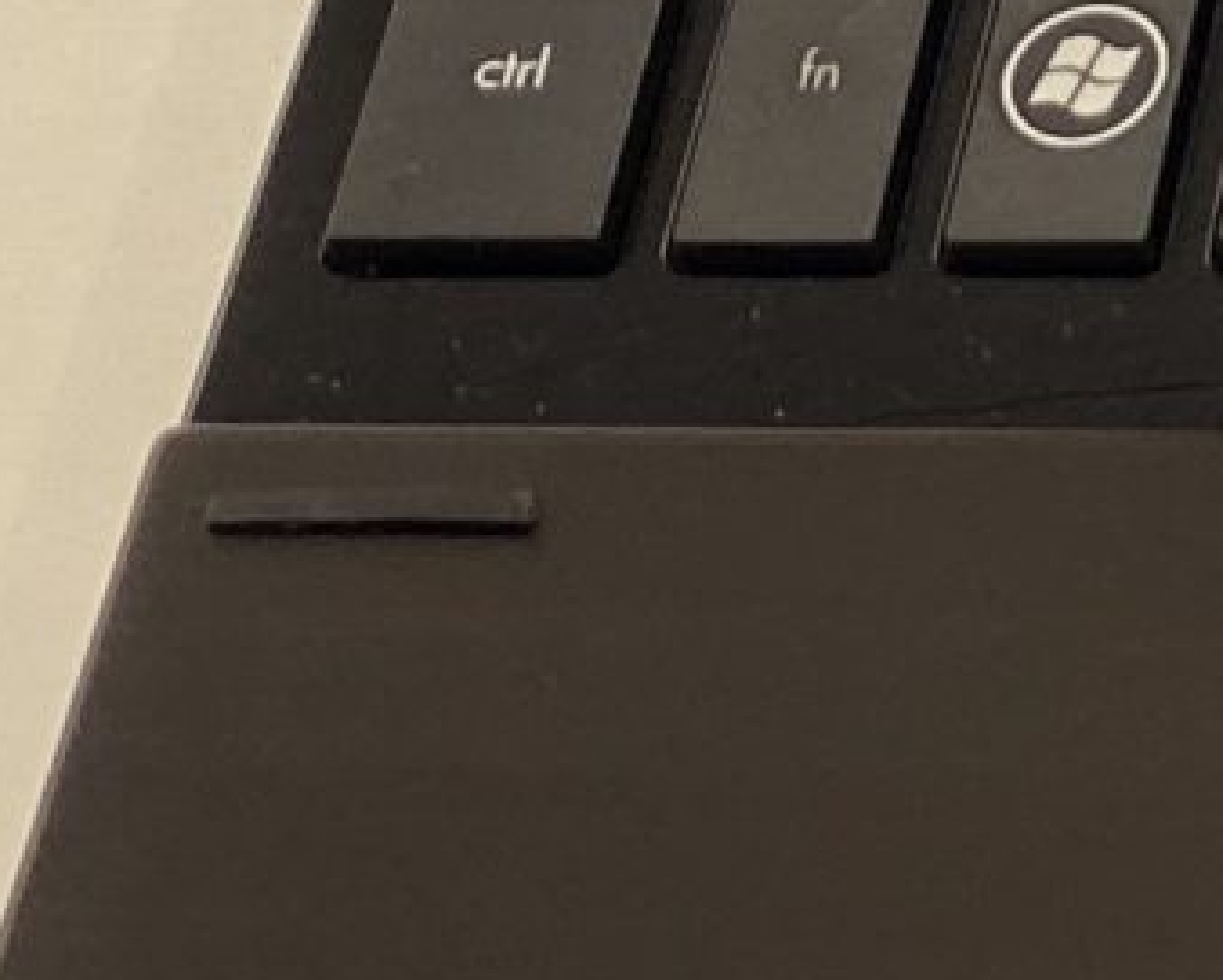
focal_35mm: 192
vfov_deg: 7.5
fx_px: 6956
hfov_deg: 9.0
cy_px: -1349
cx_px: 2989
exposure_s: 1/120
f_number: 1.8
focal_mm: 4.25
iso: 64
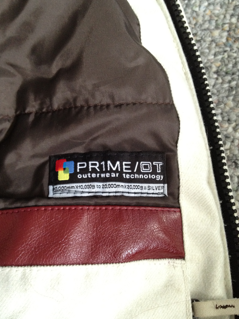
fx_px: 331
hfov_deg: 39.7
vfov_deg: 51.4
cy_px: 158
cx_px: 120
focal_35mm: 36
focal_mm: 4.28
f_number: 2.4
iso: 250
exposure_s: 1/20
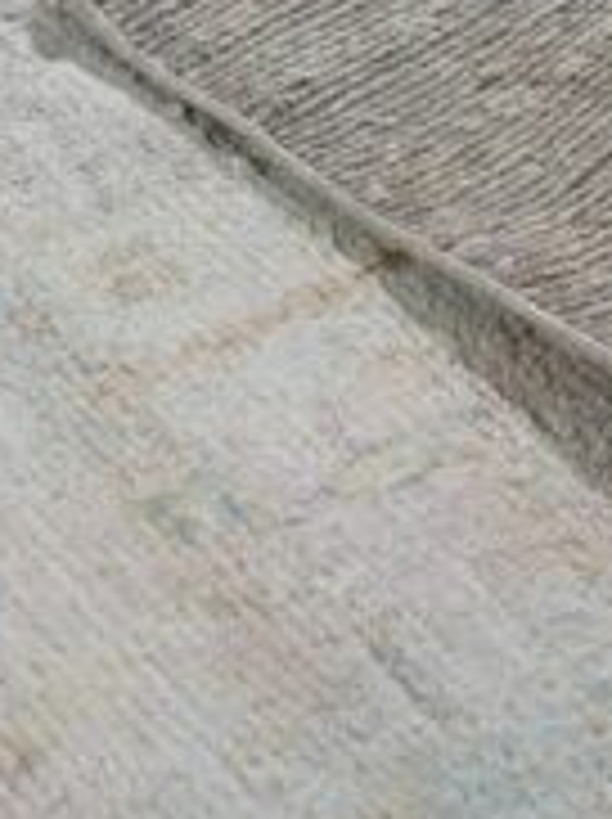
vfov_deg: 13.7
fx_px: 3379
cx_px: 230
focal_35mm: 143
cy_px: 108
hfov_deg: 10.3
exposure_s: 1/250
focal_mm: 30
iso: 500
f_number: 4
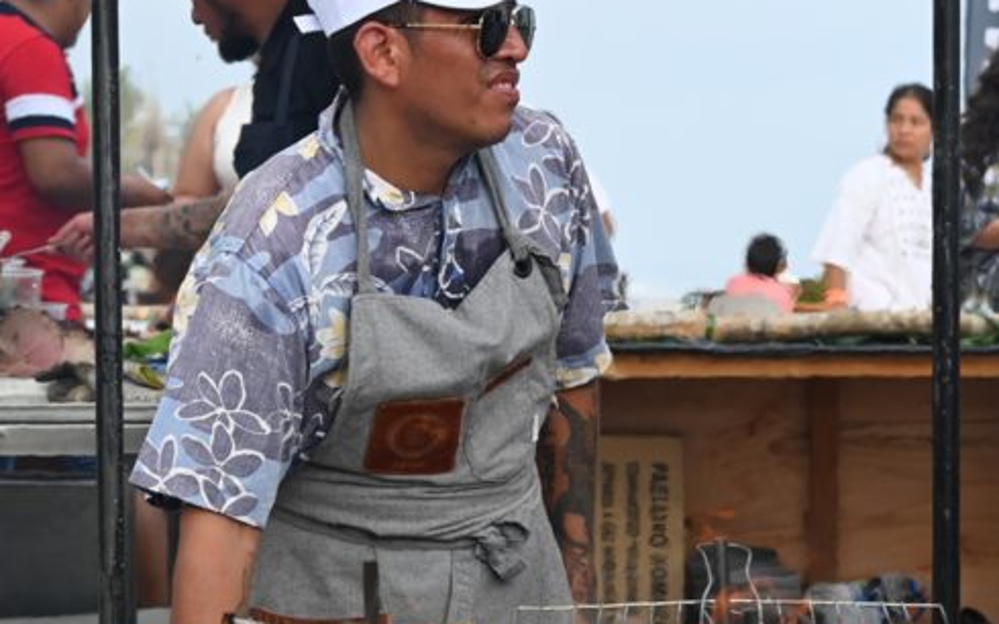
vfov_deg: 8.0
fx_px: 4437
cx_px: 571
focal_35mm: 163
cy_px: 353
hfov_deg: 12.8
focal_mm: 68
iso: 100
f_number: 5.6
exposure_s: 1/250
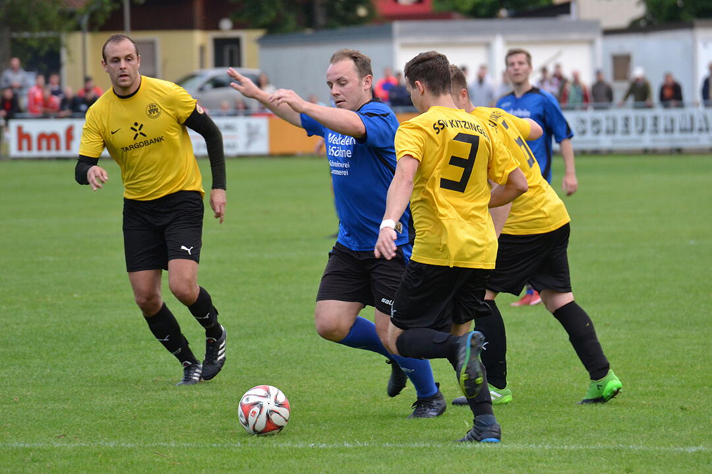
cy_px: 237
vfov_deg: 5.0
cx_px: 356
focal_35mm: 278
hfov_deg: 7.4
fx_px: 5488
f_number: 5
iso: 1100
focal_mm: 185
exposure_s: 1/500
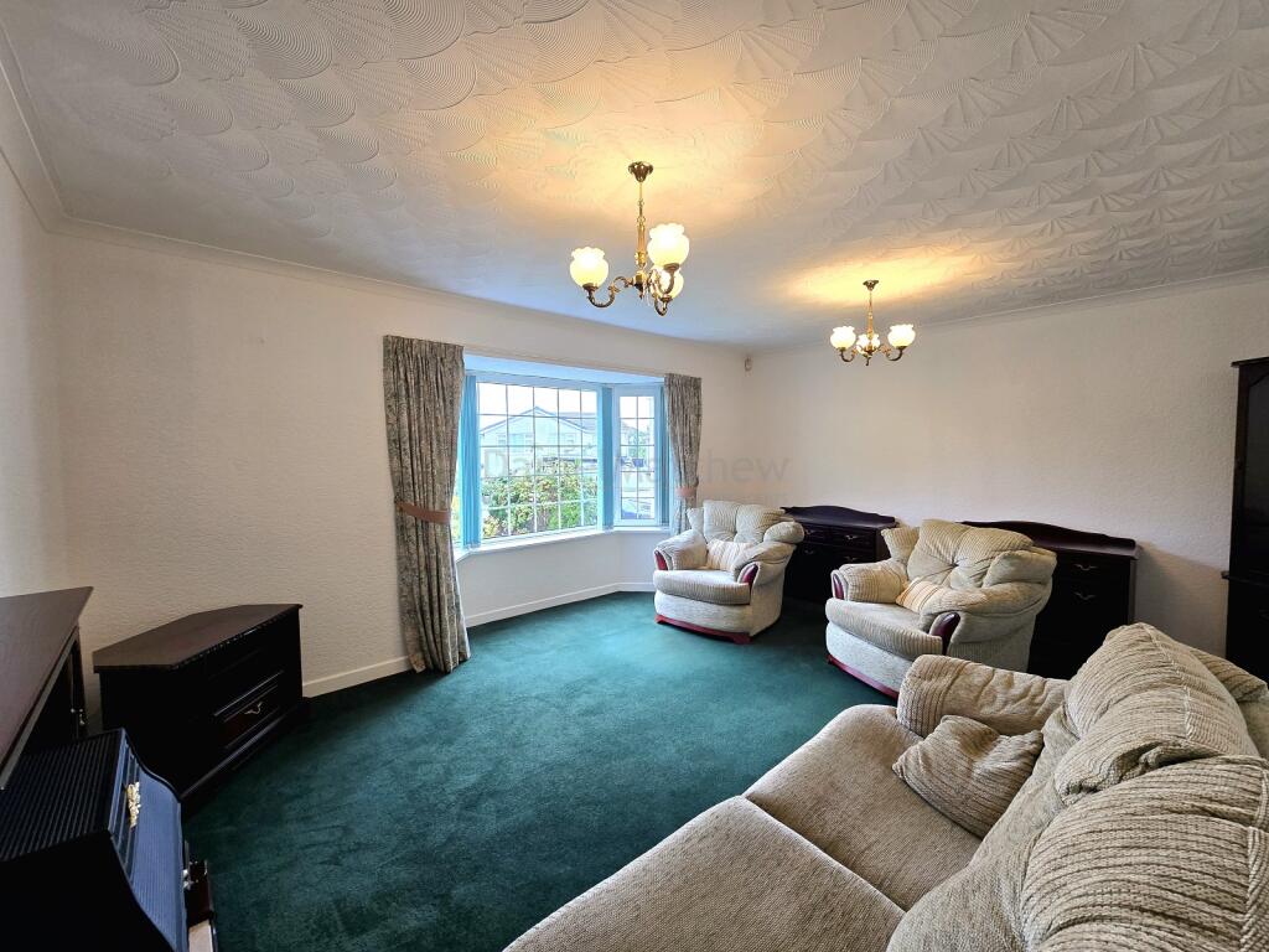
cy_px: 476
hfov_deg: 106.2
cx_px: 634
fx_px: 477
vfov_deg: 89.9
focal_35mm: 13
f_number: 2.2
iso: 64
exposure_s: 1/50
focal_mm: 2.2
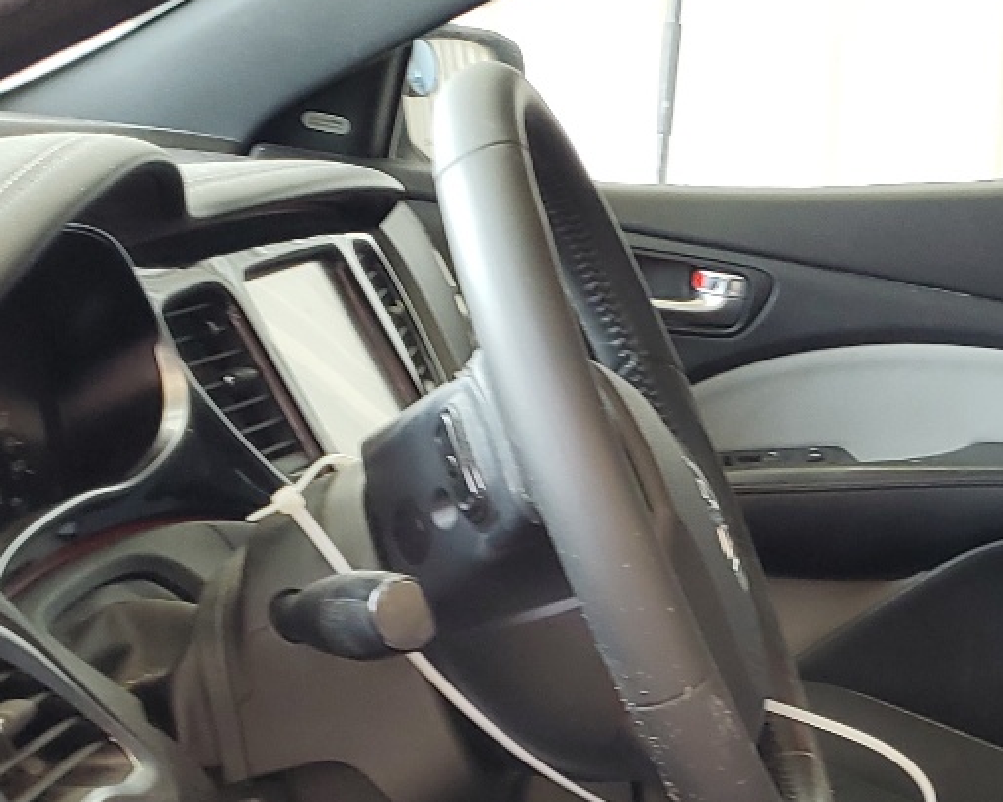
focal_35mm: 80
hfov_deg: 23.5
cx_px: 817
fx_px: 2374
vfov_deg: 18.5
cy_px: 847
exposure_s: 1/60.2
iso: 60
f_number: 1.5
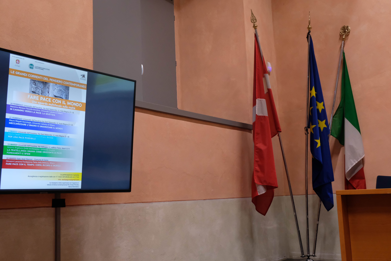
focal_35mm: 40
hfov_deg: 48.5
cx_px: 196
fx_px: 434
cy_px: 130
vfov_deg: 33.4
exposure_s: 1/56
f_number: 5.6
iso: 3200
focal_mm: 26.5
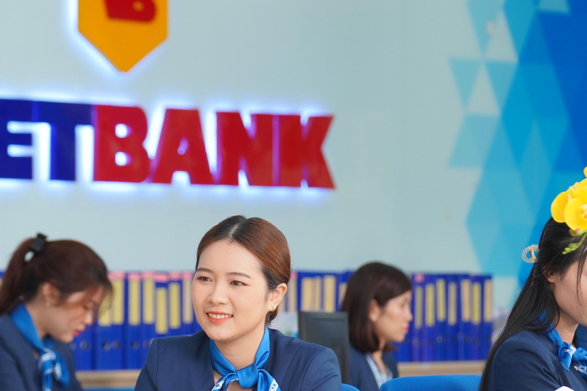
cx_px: 159
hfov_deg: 8.6
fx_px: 3897
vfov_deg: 5.7
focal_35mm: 239
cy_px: 265
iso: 400
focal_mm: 124
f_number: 4.5
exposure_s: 1/160
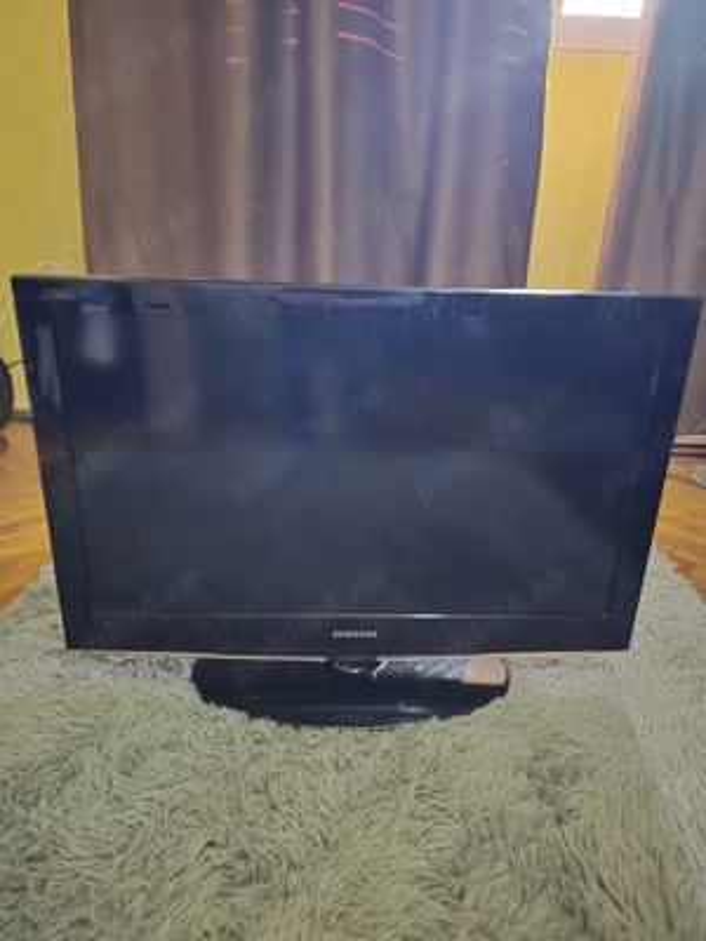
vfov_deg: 73.9
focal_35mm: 23
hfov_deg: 58.9
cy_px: 470
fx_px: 625
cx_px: 353
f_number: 1.7
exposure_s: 1/20
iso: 2000
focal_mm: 6.3
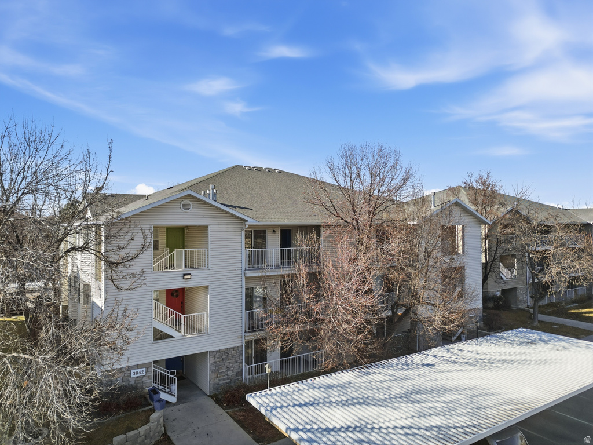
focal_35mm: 24
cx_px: 296
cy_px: 222
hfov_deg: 71.6
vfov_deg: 56.8
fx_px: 411
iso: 140
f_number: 1.7
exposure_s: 1/5000
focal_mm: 6.7
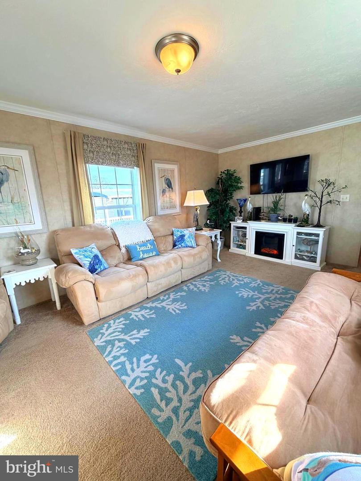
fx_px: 195
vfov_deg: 102.1
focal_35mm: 14
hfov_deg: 85.7
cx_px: 180
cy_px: 240
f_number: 2.2
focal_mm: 2.22
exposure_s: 1/120
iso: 100
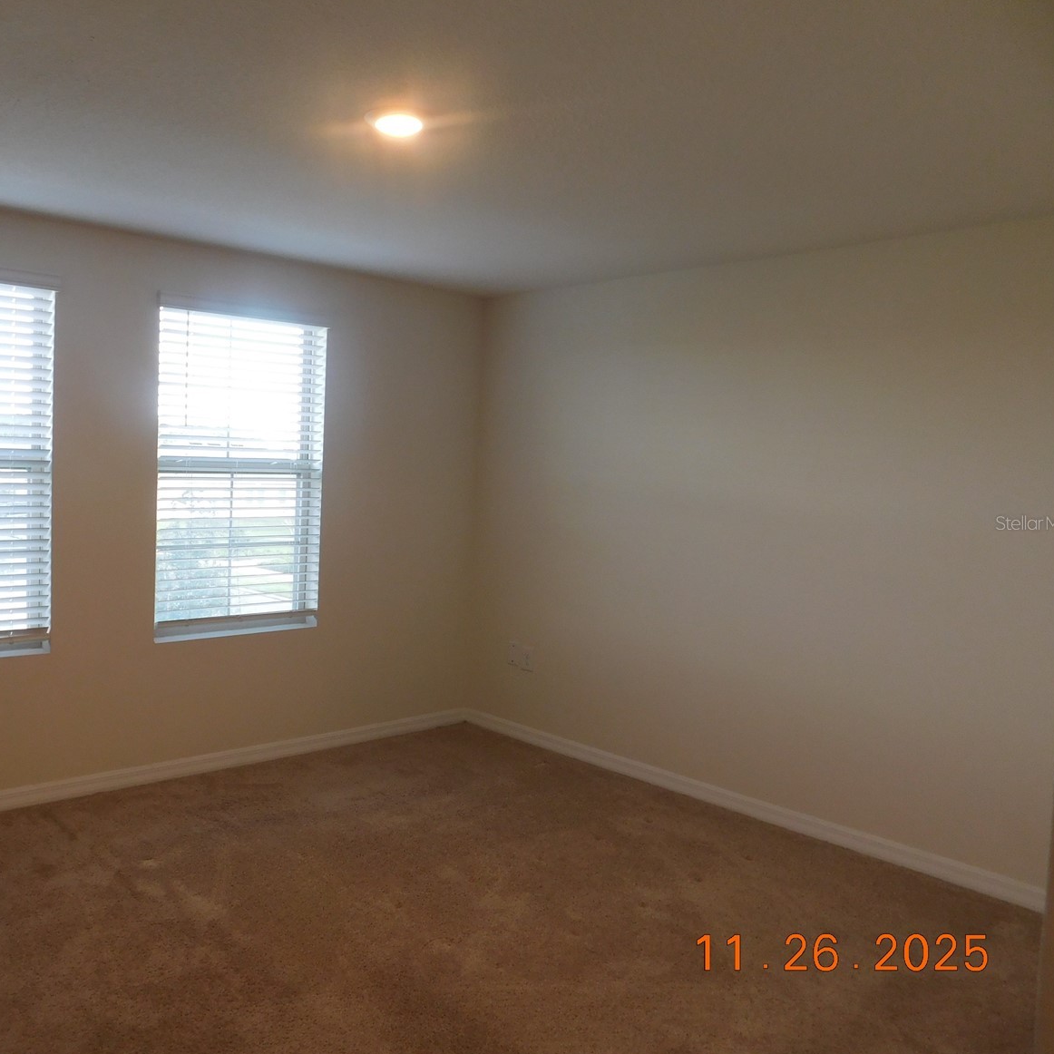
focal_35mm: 28
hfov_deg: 56.1
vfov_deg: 57.3
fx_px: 965
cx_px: 356
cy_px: 522
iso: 125
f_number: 3
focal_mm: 4
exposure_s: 1/40
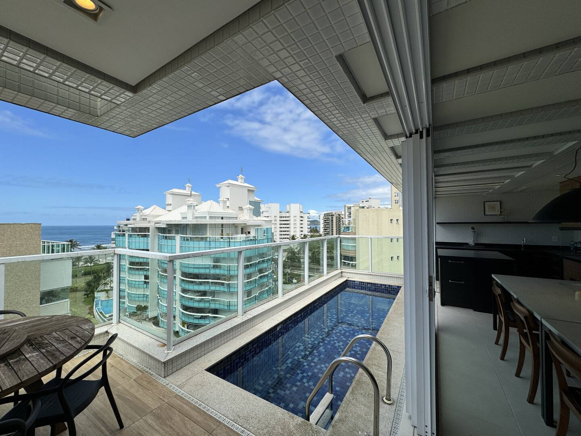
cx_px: 290
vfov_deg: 85.7
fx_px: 235
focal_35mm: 14
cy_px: 218
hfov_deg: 102.1
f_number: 2.2
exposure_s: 1/2674
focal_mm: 2.22
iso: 50
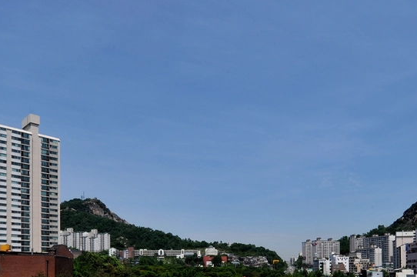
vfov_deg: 38.5
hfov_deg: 59.1
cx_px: 274
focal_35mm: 31
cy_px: 263
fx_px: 359
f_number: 20
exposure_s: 1/160
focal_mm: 14
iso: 200
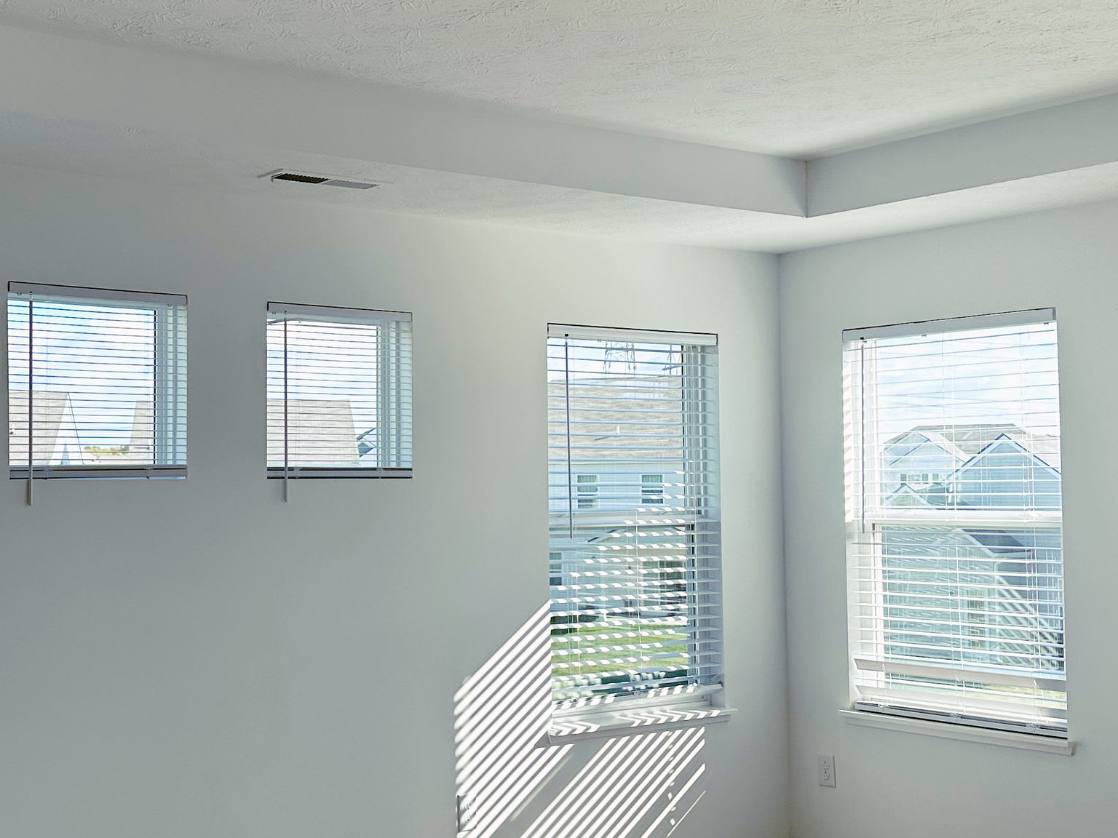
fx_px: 1550
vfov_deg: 30.3
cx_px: 362
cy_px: 434
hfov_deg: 39.1
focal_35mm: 48
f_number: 1.78
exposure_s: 1/1083
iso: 80
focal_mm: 6.86
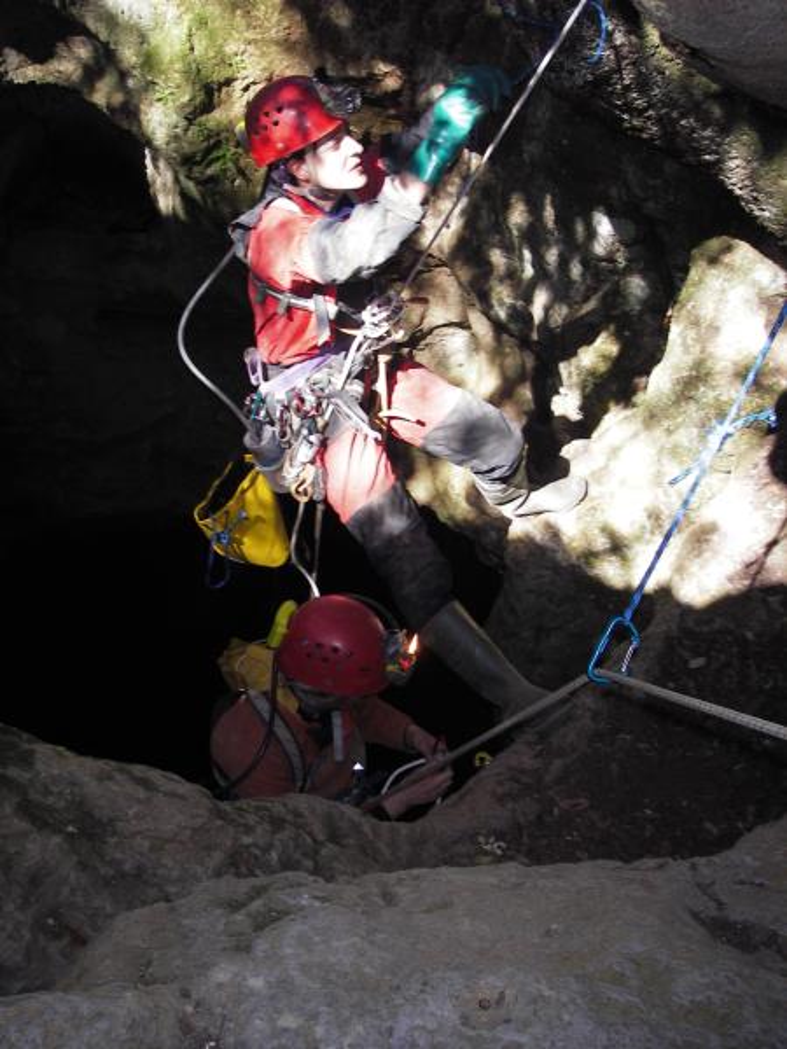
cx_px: 394
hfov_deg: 37.7
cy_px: 524
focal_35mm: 38
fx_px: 1152
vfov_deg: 49.0
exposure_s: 1/60
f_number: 3.3
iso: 64
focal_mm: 6.3
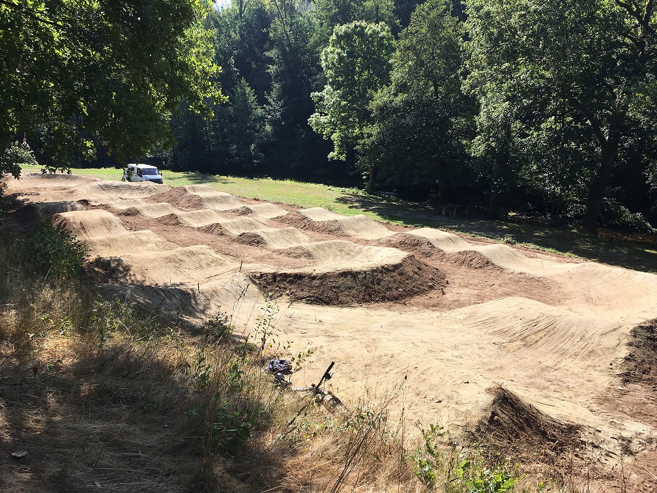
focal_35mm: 29
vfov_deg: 48.2
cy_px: 246
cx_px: 328
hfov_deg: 61.7
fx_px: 550
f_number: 2.2
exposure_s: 1/739
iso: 25
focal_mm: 4.15
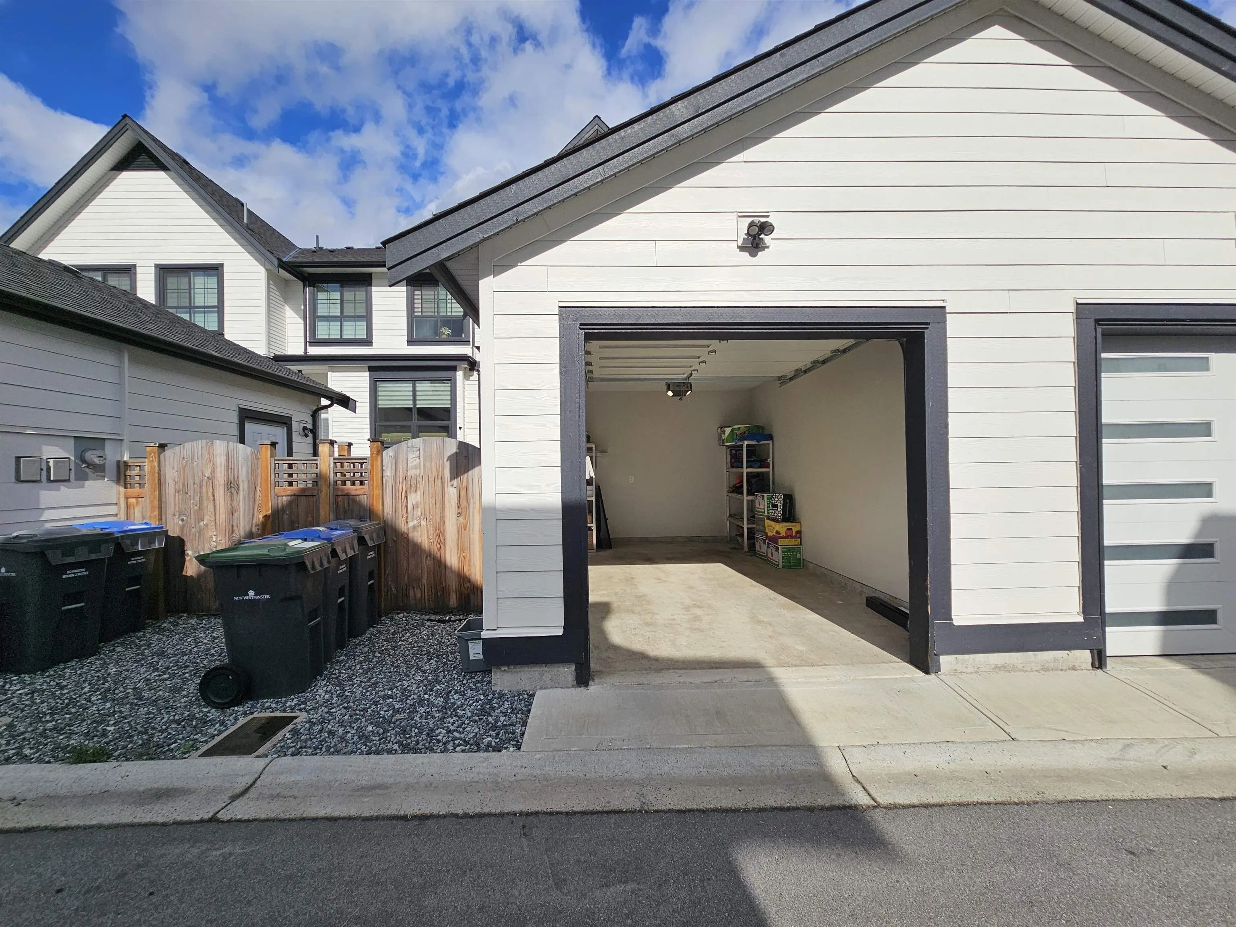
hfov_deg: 106.2
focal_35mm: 13
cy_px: 464
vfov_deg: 89.9
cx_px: 618
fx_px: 464
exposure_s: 1/4692
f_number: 2.2
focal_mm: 2.2
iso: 50
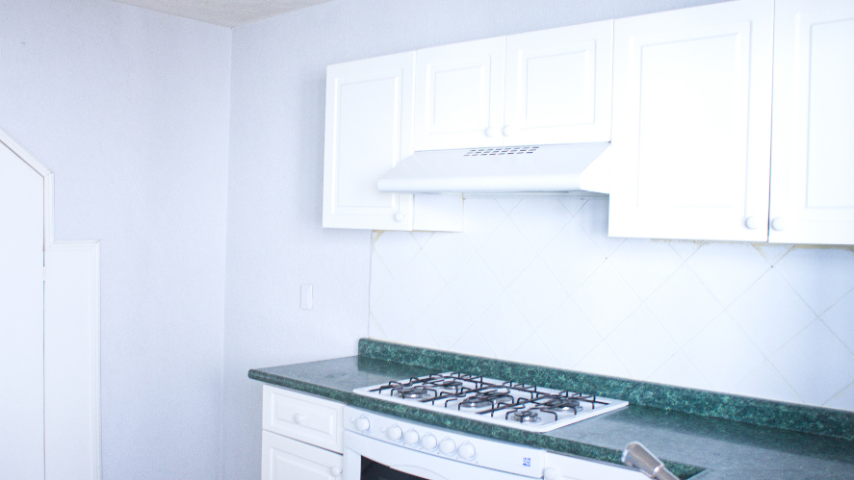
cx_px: 358
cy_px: 272
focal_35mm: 34
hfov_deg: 57.7
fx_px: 770
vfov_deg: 34.6
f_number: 5
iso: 200
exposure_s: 1/125
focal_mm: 18
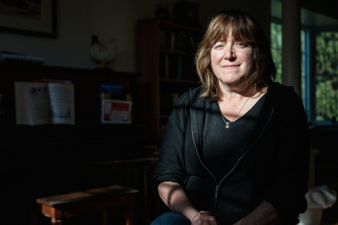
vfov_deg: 32.6
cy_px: 112
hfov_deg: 47.4
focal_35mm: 41
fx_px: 385
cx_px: 169
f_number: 2.8
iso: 400
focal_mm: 41
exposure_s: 1/3200
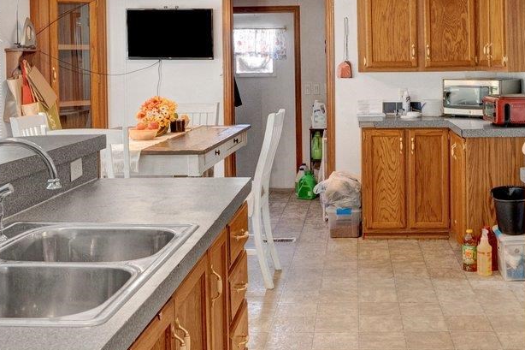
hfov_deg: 39.0
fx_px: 734
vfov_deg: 26.3
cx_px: 343
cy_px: 63
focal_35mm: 50
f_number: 8
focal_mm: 15.1
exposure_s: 1/20
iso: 1000
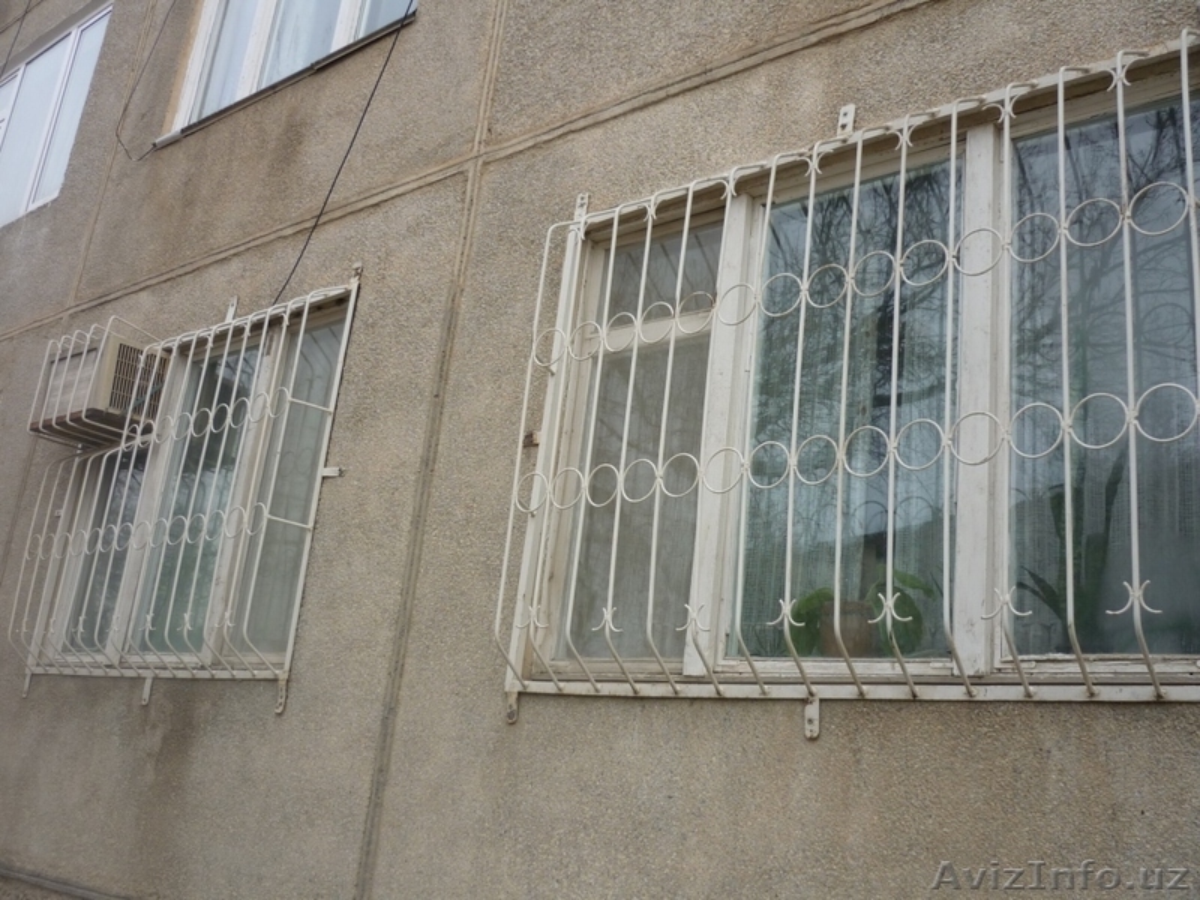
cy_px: 450
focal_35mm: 33
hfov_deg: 55.4
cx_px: 600
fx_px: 1144
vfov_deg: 42.9
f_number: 2.8
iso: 80
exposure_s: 1/400
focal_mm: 5.5
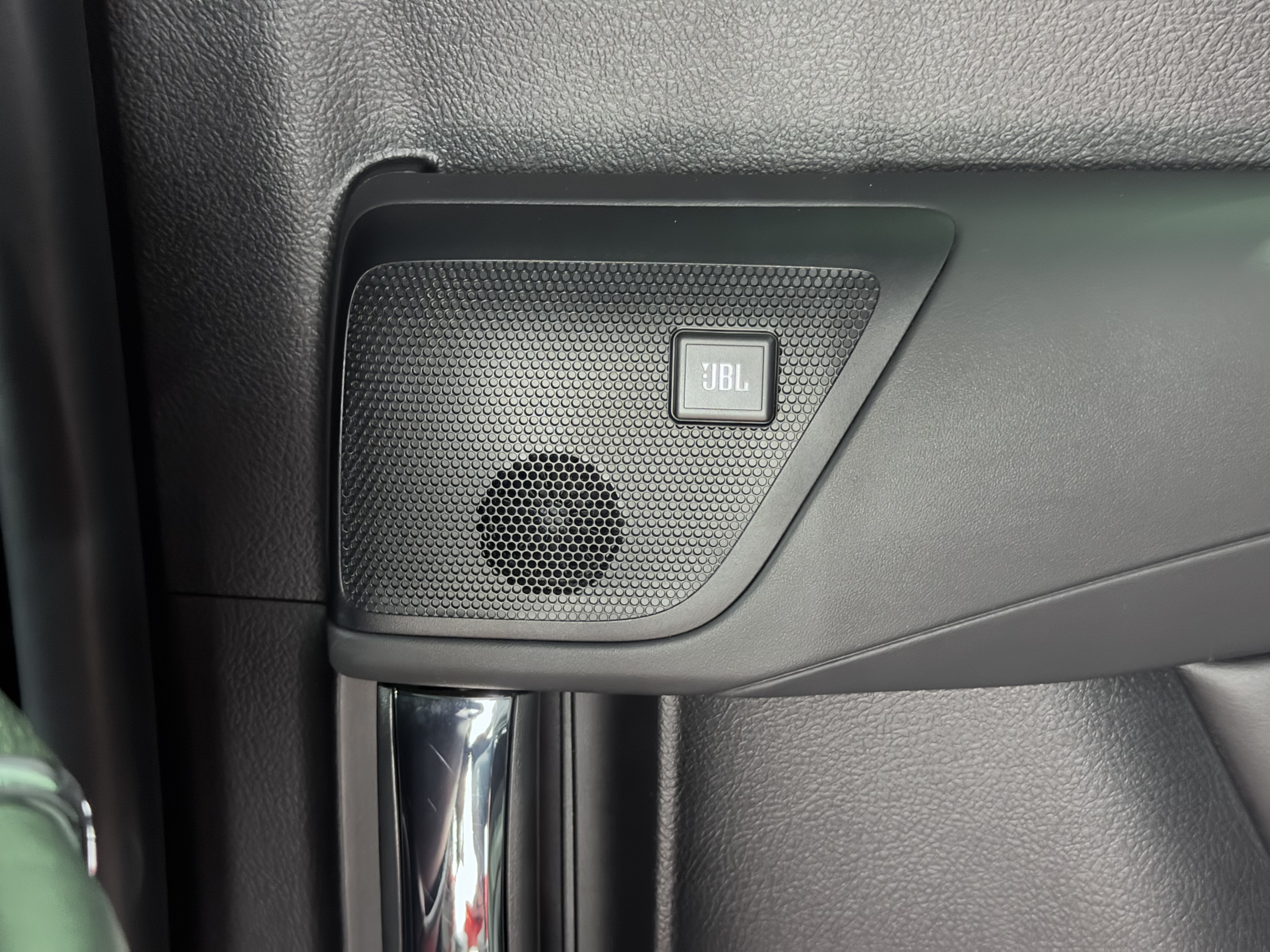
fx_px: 1761
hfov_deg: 39.7
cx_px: 635
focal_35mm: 48
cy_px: 476
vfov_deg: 30.3
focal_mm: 6.76
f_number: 1.78
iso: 640
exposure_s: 1/9
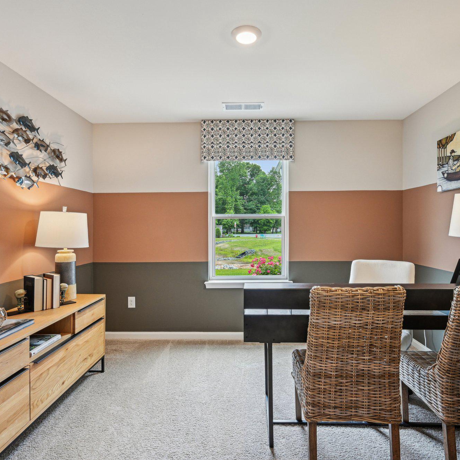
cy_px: 224
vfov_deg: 72.1
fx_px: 316
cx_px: 241
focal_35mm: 21
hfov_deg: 72.1
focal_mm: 16
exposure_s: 1/50
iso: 800
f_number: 8
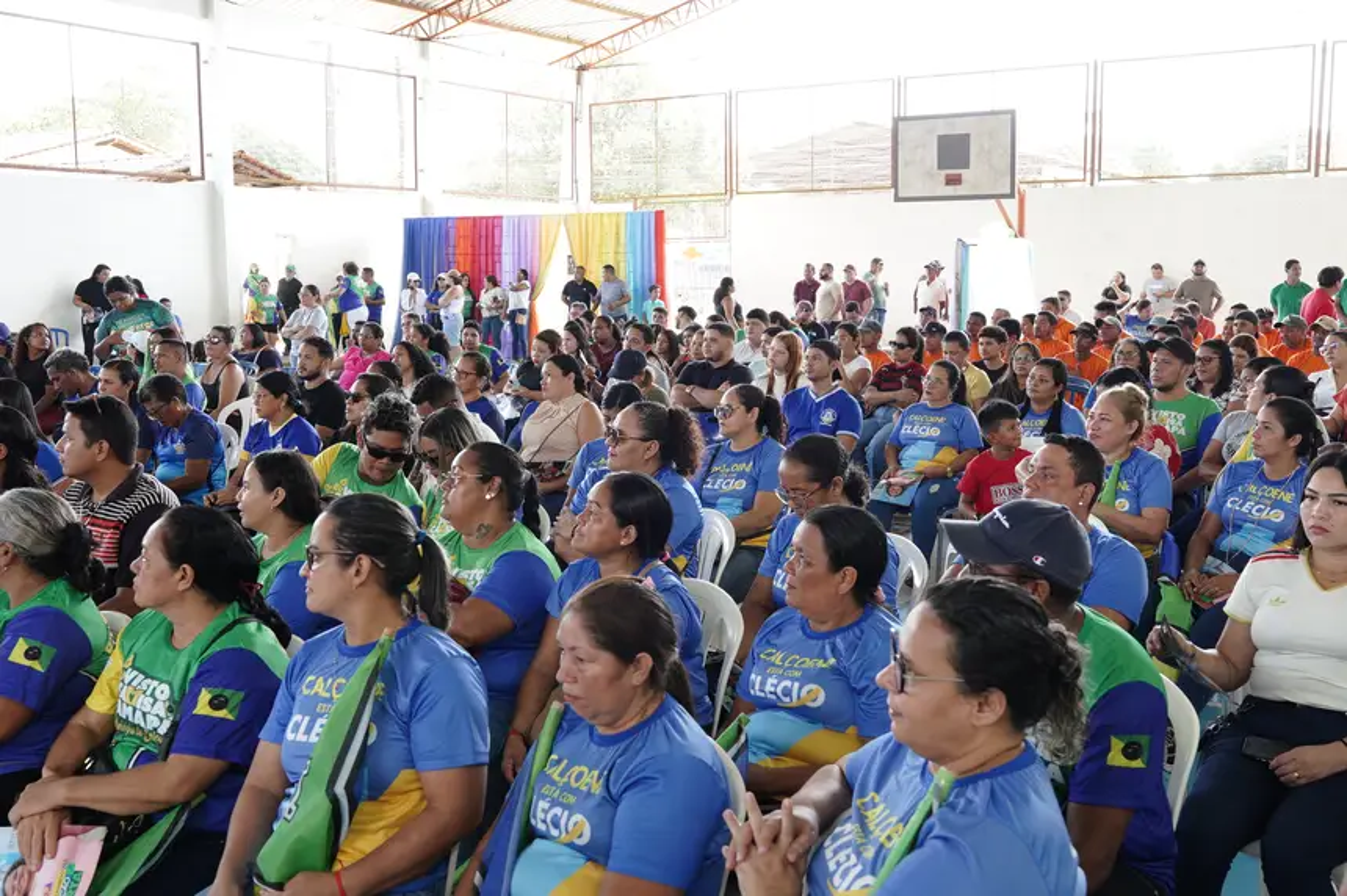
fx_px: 1346
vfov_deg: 36.8
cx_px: 674
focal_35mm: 36
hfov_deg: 53.2
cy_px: 448
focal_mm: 24
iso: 1250
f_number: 4.5
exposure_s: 1/200
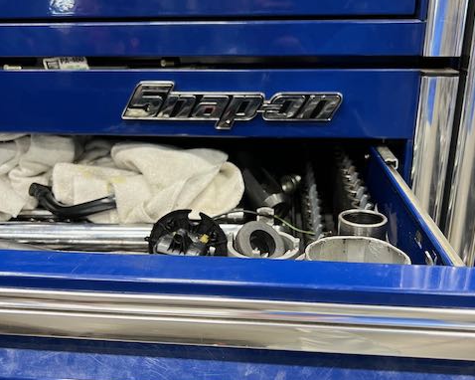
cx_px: 238
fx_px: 478
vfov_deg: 43.3
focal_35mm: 34
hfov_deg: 52.9
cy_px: 183
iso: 250
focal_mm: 5.7
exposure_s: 1/60
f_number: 1.5
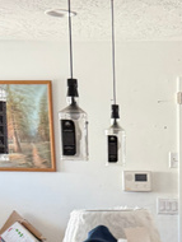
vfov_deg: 18.9
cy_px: 306
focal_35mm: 97
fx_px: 678
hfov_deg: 14.7
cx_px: 229
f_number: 1.78
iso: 200
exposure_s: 1/105
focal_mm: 6.76
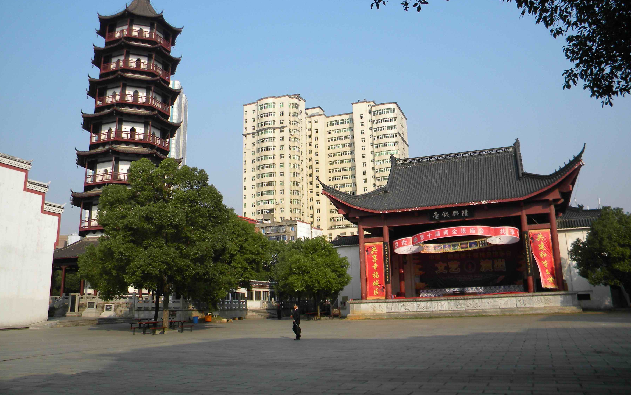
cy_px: 159
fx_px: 516
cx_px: 317
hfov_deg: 62.9
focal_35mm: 30
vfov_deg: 41.7
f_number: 3.5
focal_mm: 5
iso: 80
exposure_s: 1/813
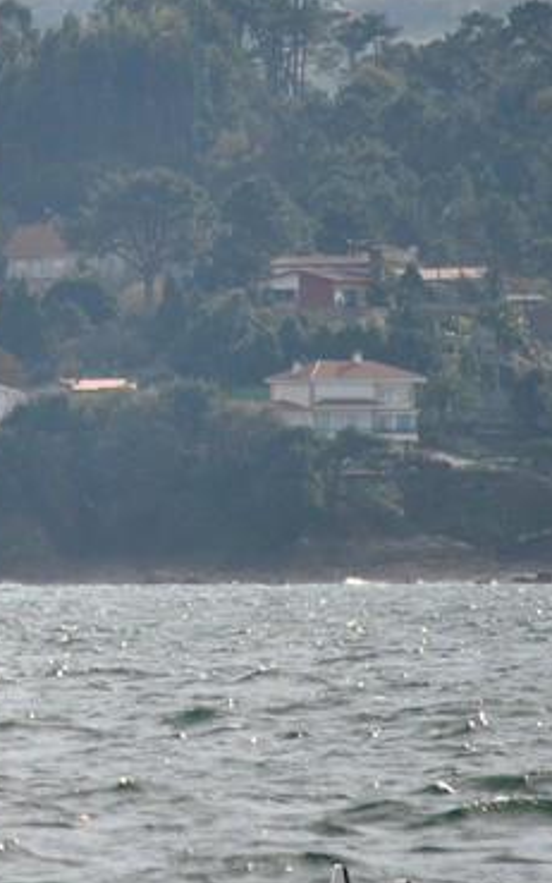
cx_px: -335
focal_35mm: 747
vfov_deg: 2.8
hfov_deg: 1.8
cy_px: 268
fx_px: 17959
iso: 200
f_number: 5.6
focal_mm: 200
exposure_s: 1/1000
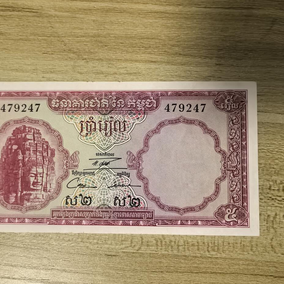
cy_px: 143
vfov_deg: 46.0
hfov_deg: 45.8
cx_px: 116
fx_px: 334
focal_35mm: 36
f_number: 2
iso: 2000
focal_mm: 5.75
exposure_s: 1/100
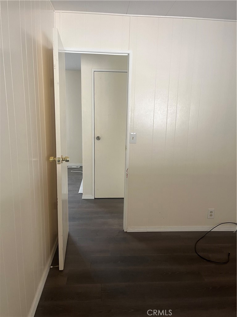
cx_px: 118
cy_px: 158
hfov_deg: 53.1
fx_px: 237
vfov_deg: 67.3
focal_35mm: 26
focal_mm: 5.1
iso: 125
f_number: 1.6
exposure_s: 1/72
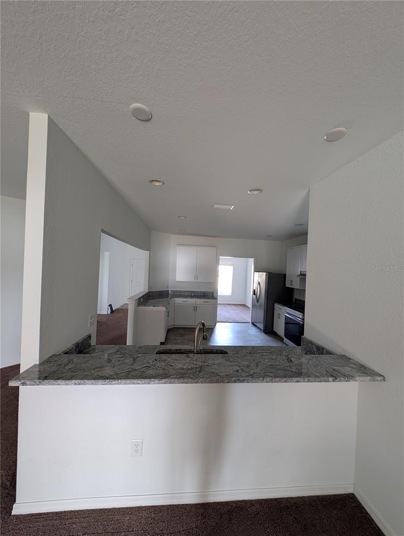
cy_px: 268
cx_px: 202
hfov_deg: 94.6
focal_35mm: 12
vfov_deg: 110.5
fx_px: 186
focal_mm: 2.23
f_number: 1.95
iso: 75
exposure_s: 1/23.8
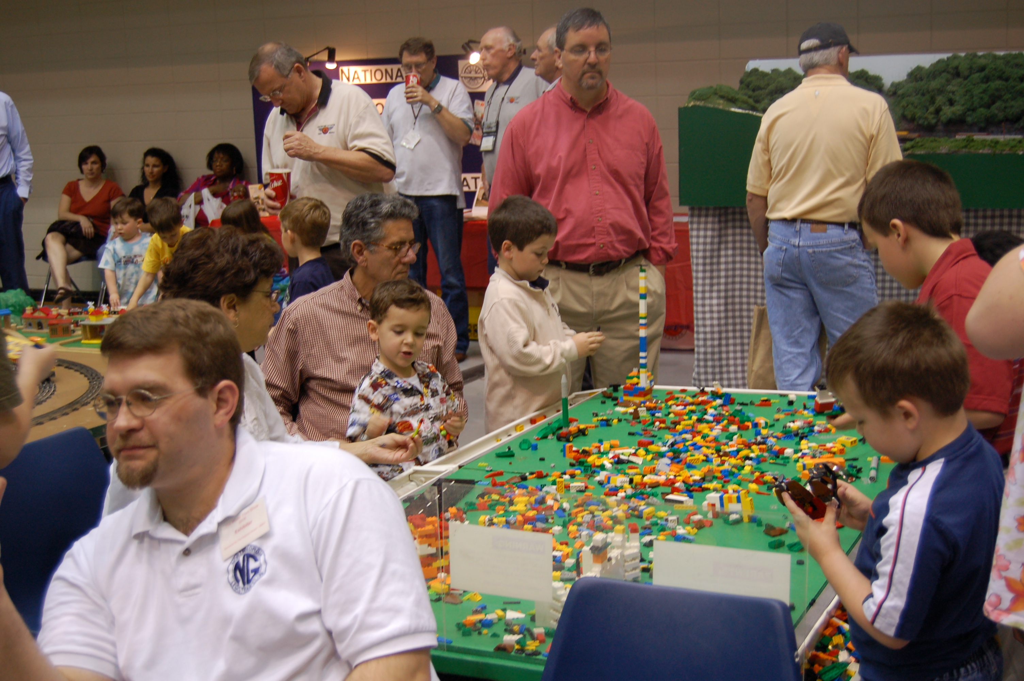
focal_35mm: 51
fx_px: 1449
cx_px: 512
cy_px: 340
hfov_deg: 38.9
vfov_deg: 26.4
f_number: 4.5
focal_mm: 34
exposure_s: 1/50
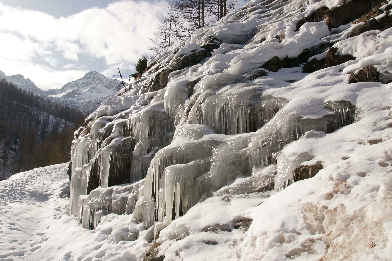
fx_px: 261
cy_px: 130
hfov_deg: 73.7
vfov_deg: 53.2
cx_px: 196
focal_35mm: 24
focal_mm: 16
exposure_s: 1/250
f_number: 10
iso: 160
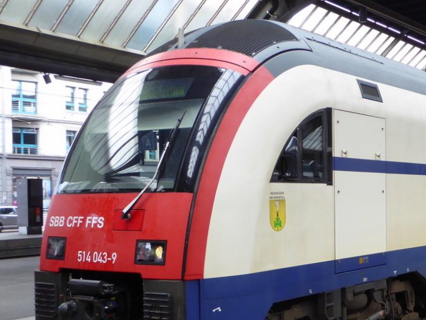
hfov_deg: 32.3
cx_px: 375
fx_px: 701
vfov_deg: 25.5
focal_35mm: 57
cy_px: 213
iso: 200
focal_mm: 5.4
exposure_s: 1/60
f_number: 3.5
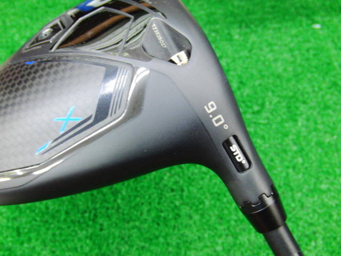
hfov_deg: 50.1
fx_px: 364
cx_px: 170
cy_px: 128
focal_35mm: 37
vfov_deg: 38.7
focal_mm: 6.42
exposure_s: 1/15
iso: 400
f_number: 3.6
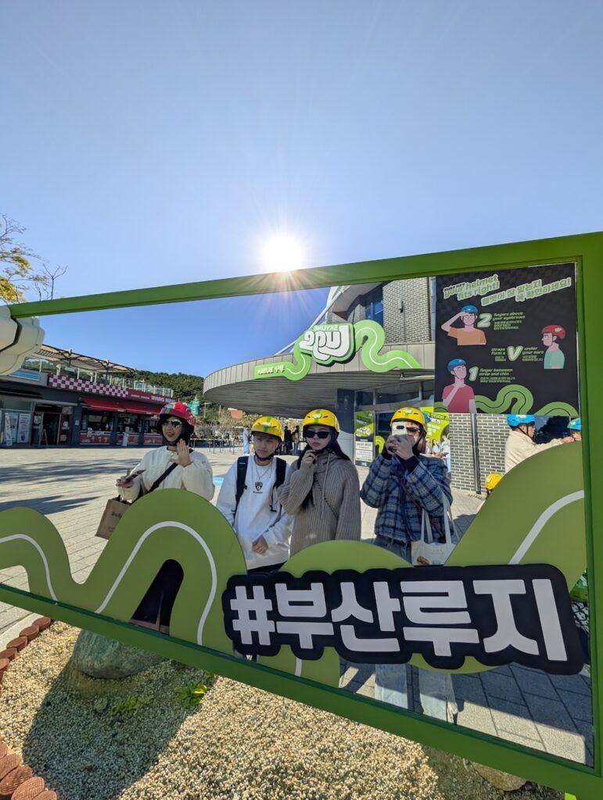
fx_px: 278
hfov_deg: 94.6
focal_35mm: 12
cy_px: 400
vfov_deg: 110.5
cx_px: 302
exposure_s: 1/5848
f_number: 1.7
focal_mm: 2.02
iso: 54
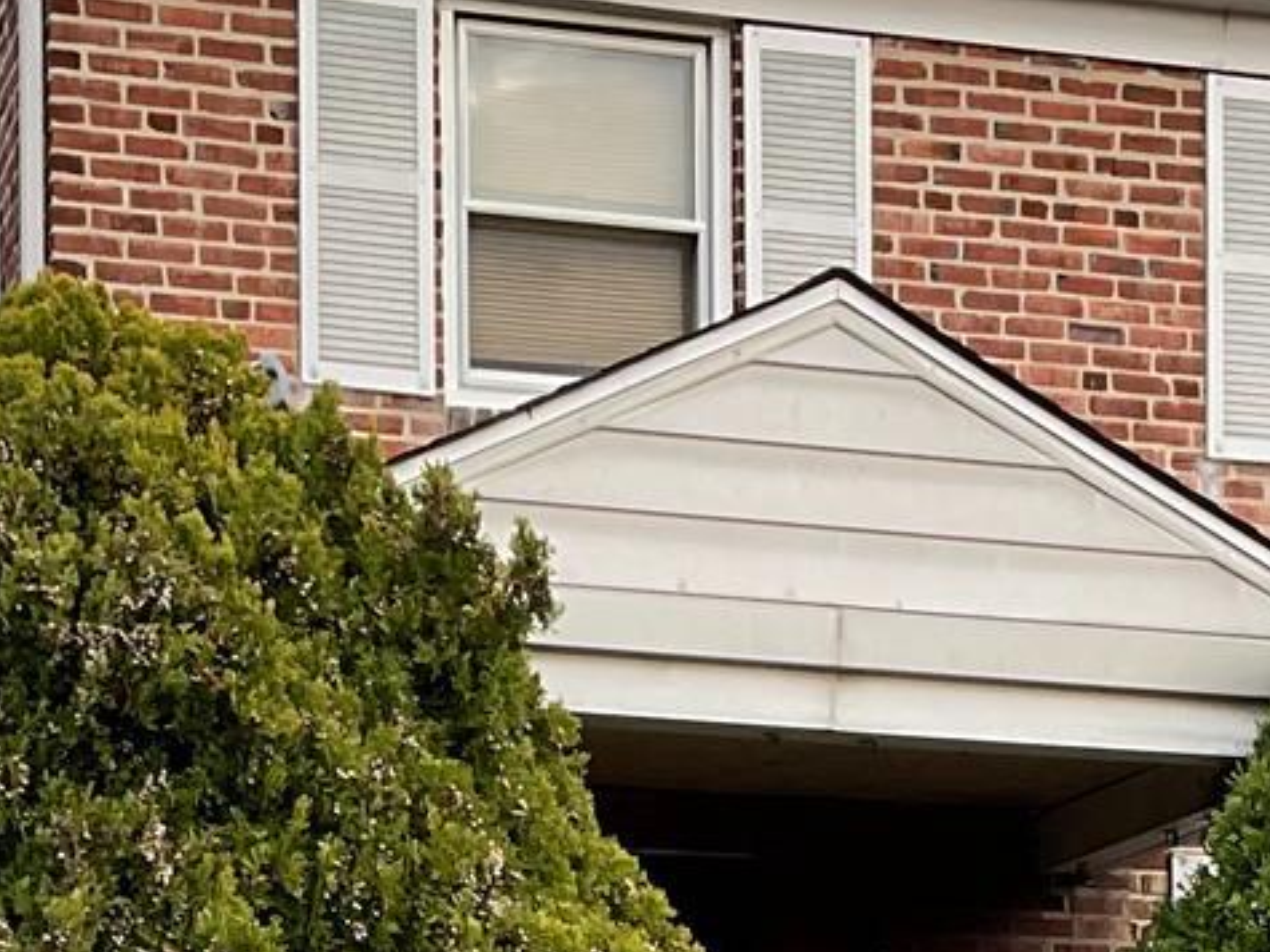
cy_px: 1645
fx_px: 4585
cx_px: 848
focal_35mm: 125
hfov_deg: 15.7
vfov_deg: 11.1
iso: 16
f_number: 1.8
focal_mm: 3
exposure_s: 1/355
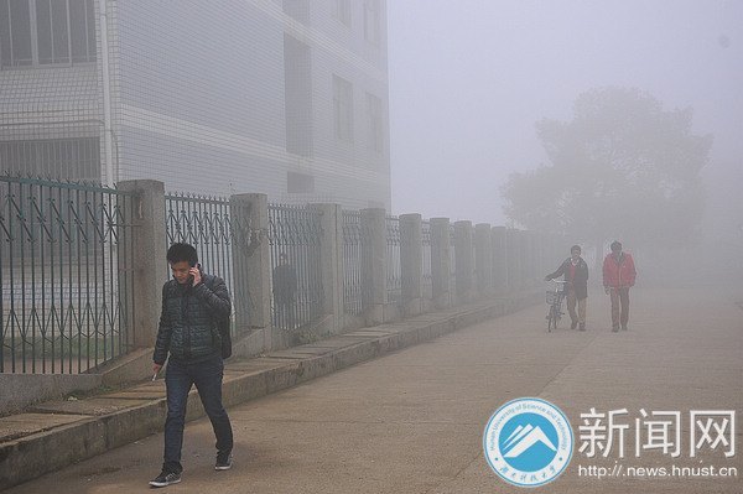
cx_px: 372
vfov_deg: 25.7
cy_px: 247
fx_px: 1083
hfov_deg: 37.9
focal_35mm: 52
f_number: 6.3
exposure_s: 1/400
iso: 400
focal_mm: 35
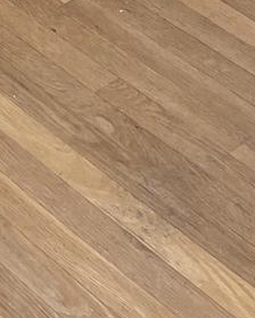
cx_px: -355
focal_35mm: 139
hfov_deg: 9.8
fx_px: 1311
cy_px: -538
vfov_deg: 10.8
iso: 125
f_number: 1.5
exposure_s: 1/120
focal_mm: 5.7
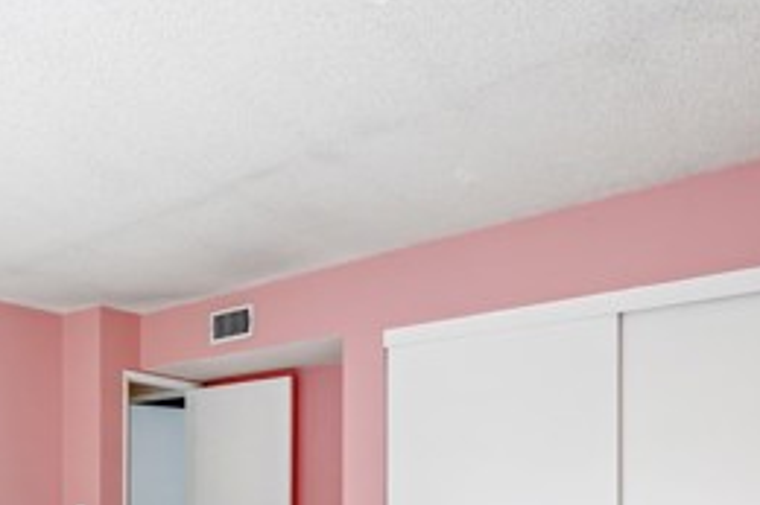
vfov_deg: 37.1
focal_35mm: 32
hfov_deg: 52.4
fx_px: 675
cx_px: 91
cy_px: 498
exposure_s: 1/125
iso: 800
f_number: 5
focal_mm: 13
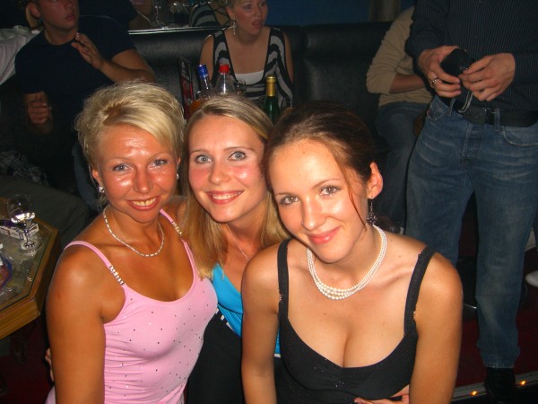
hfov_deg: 49.0
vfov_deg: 37.7
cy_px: 202
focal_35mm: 38
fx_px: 591
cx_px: 269
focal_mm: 7.9
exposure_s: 1/60
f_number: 2.8
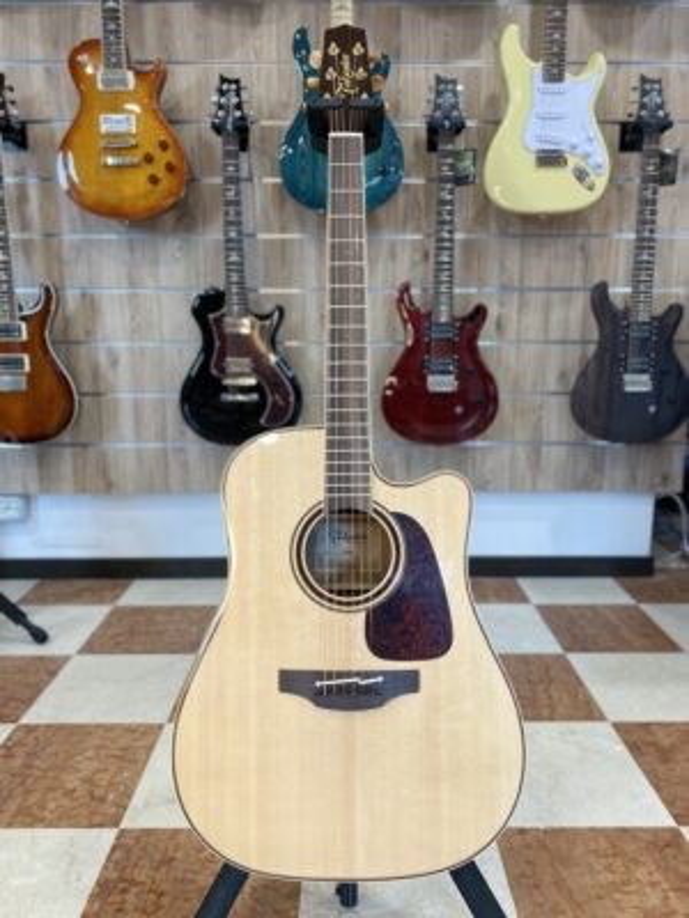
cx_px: 344
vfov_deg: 67.3
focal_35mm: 26
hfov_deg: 53.1
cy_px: 459
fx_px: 690
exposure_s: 1/100
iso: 125
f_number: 1.8
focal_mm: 4.25
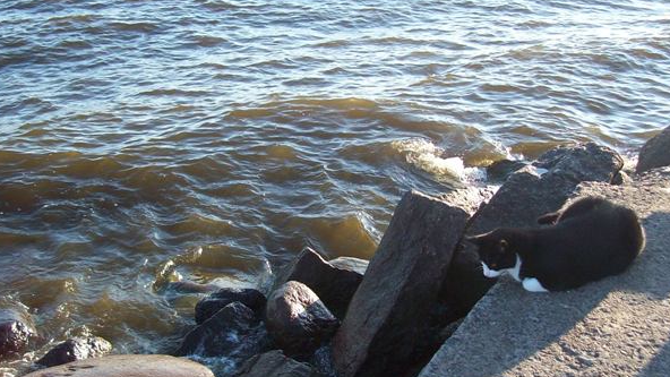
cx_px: 320
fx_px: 942
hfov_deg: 39.2
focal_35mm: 53
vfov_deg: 22.6
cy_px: 169
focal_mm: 6
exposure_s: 1/320
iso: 80
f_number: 2.7
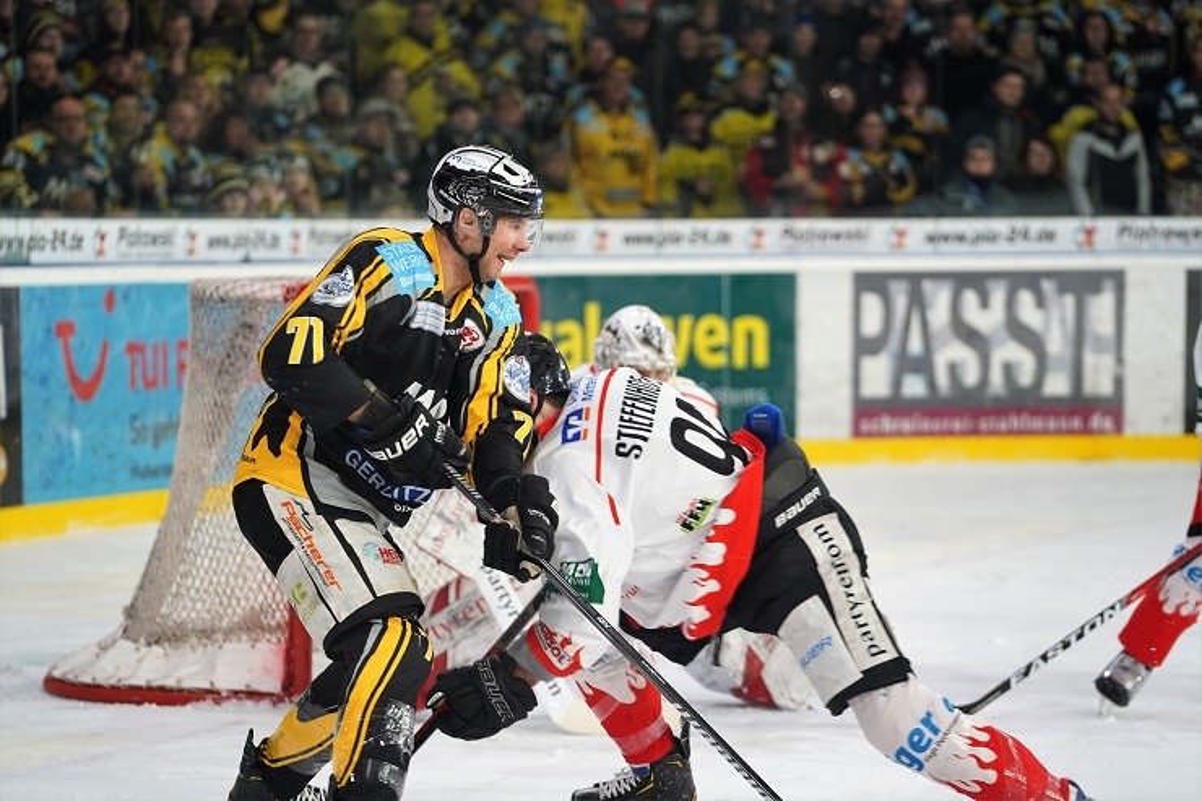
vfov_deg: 8.6
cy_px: 400
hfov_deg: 12.9
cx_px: 601
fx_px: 5307
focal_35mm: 159
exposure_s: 1/160
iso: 640
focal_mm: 159
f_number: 4
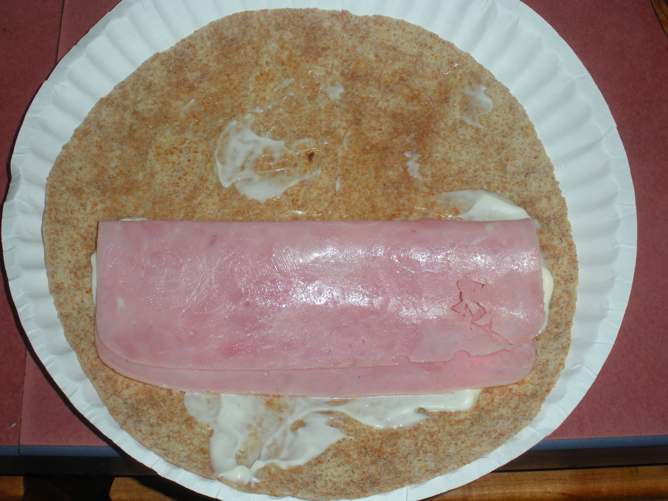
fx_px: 1003
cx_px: 334
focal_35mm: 52
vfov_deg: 28.0
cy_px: 250
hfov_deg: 36.8
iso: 64
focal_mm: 9.1
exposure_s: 1/60
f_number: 4.4
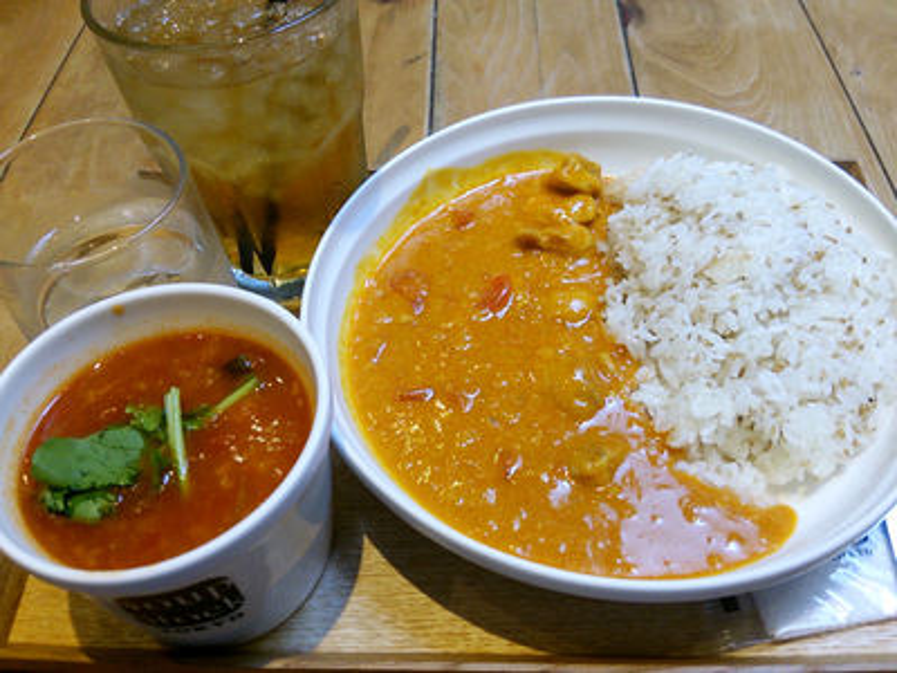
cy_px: 336
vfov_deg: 46.8
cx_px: 448
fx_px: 777
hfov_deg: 60.0
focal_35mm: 30
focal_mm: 4.06
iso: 50
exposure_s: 1/59
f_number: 1.94
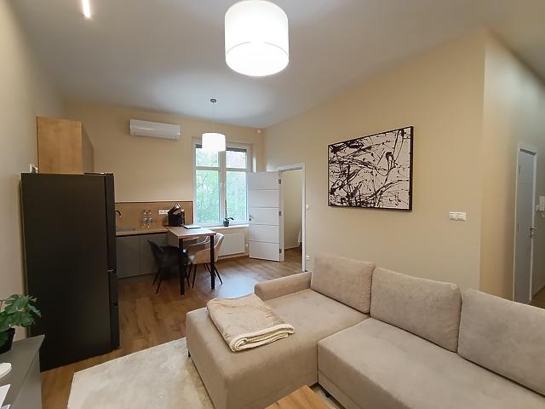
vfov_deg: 78.1
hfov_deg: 94.5
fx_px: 252
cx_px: 272
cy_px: 204
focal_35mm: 16
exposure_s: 1/50
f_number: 2.2
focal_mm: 1.65
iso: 250
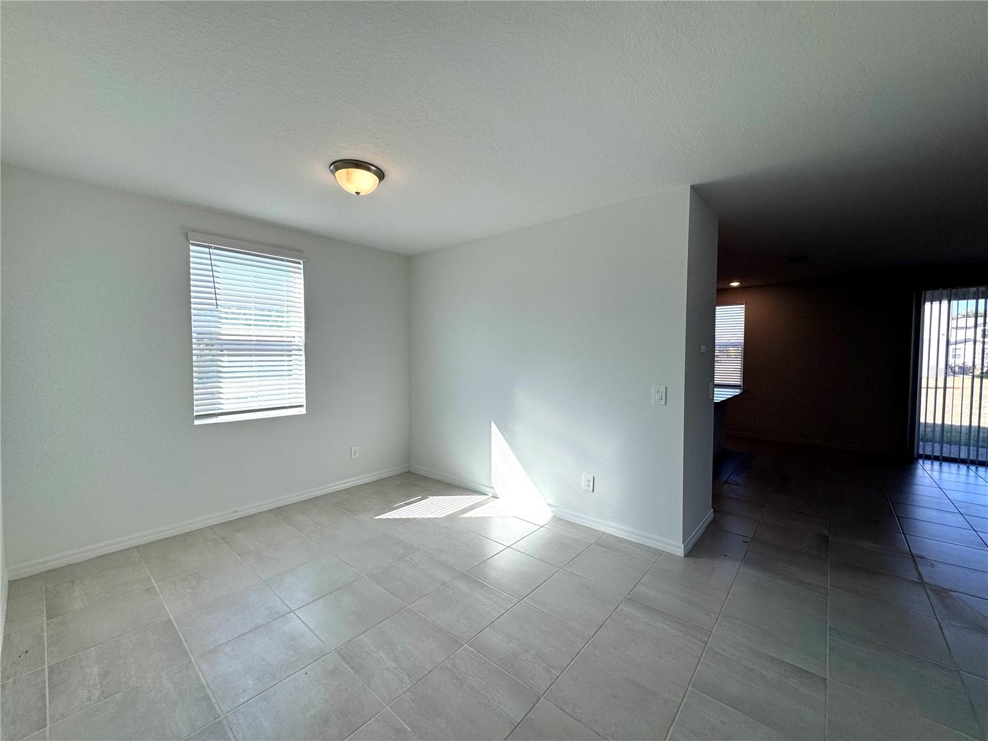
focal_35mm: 14
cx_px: 494
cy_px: 370
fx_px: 400
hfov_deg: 102.1
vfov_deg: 85.7
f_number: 2.2
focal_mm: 2.22
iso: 40
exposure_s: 1/295
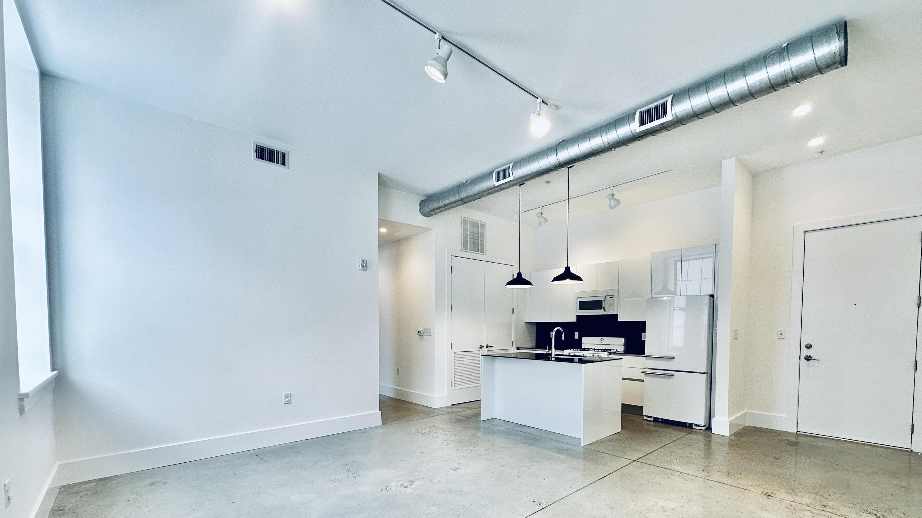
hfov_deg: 99.4
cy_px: 343
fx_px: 391
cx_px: 461
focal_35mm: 16
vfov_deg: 65.4
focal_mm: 2.22
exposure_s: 1/120
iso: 125
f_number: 2.2
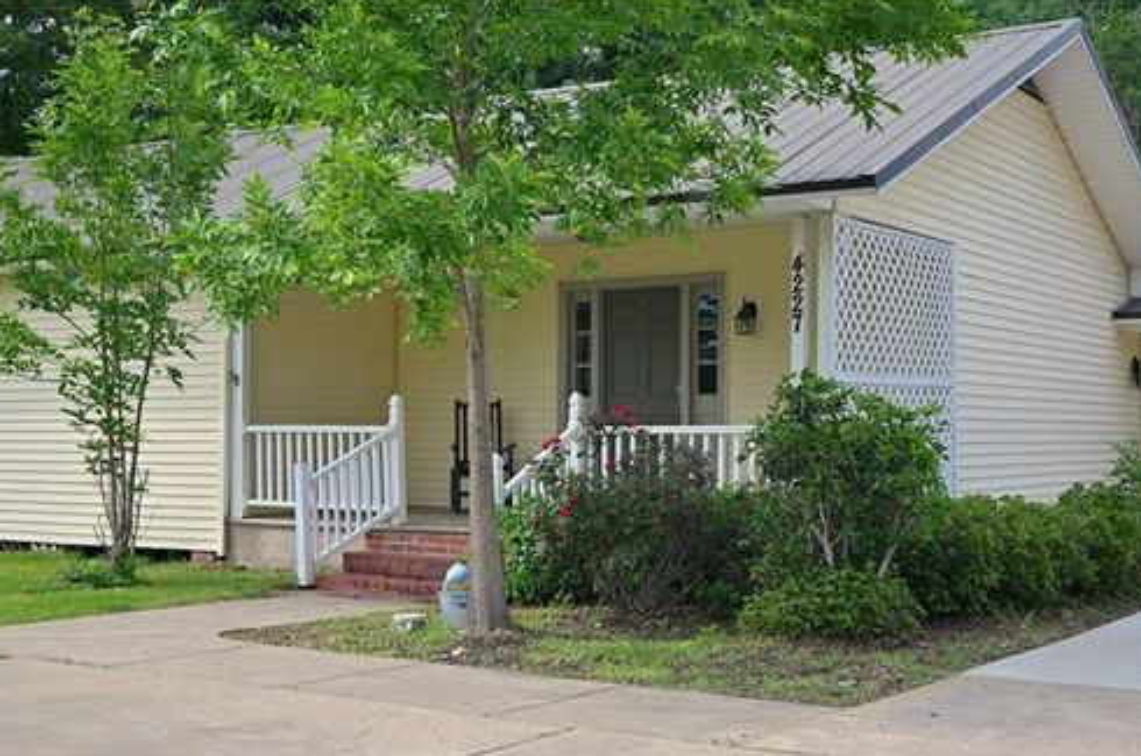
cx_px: 564
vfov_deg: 26.4
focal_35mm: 51
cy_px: 381
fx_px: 1614
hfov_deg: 38.9
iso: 200
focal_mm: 50
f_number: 8
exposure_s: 1/500
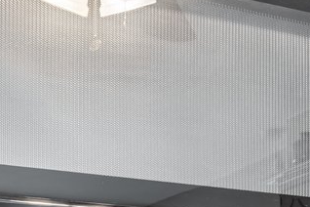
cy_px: 411
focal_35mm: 103
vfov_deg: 11.9
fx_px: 887
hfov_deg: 19.8
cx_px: 197
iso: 200
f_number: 7.1
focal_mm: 16
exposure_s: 1/6
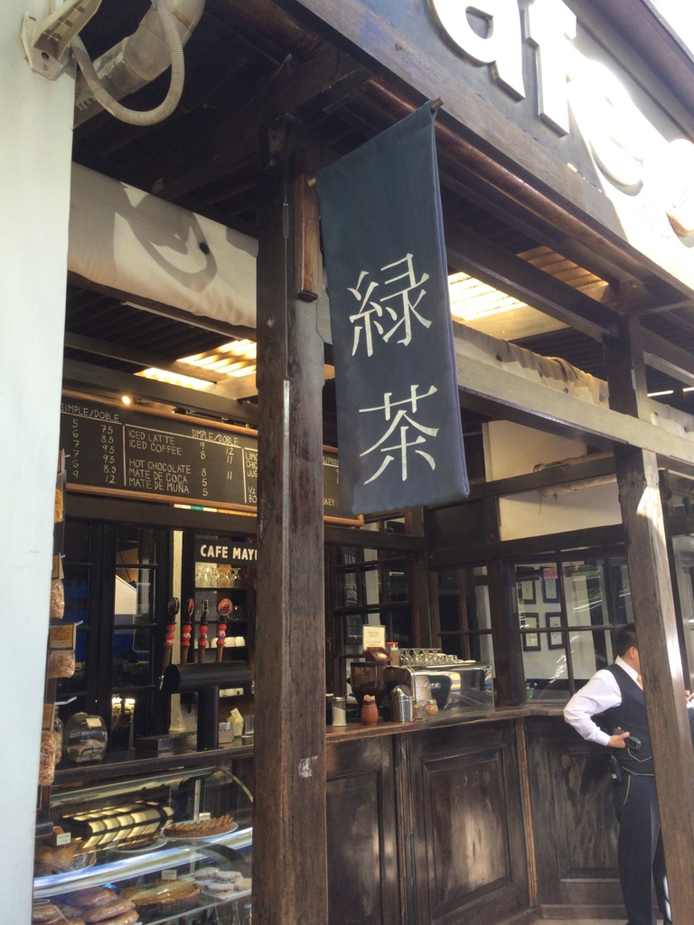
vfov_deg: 61.7
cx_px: 347
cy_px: 462
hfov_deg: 48.2
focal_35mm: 29
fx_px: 775
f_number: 2.2
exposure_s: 1/120
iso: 64
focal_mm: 4.15
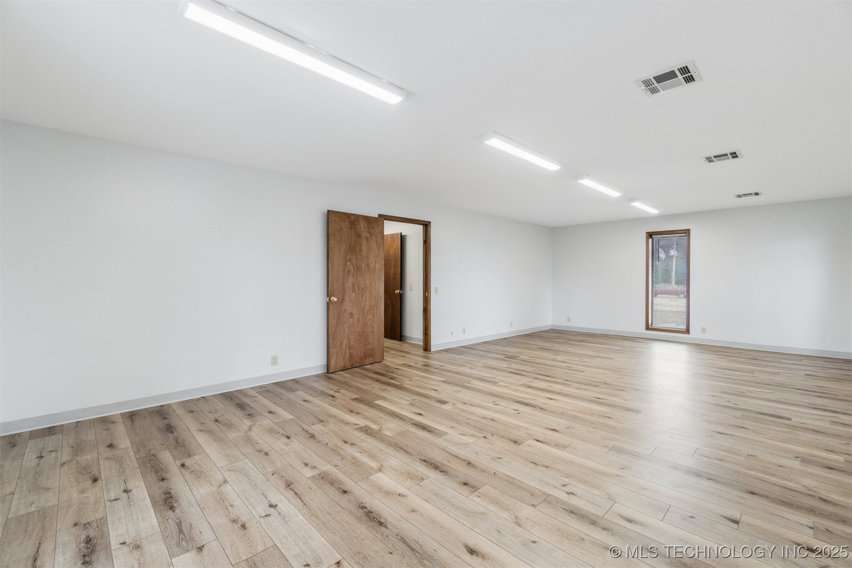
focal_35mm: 15
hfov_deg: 100.4
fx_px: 355
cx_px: 426
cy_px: 284
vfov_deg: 77.3
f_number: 6.3
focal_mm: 10
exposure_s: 1/40
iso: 200
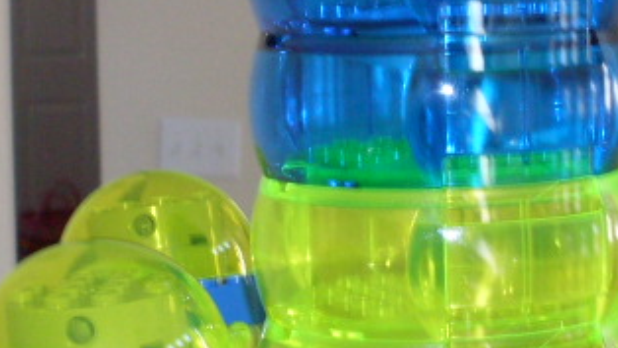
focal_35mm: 135
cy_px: 100
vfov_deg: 9.0
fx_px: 2213
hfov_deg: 15.9
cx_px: 392
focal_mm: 6.3
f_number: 2.8
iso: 100
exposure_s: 1/45
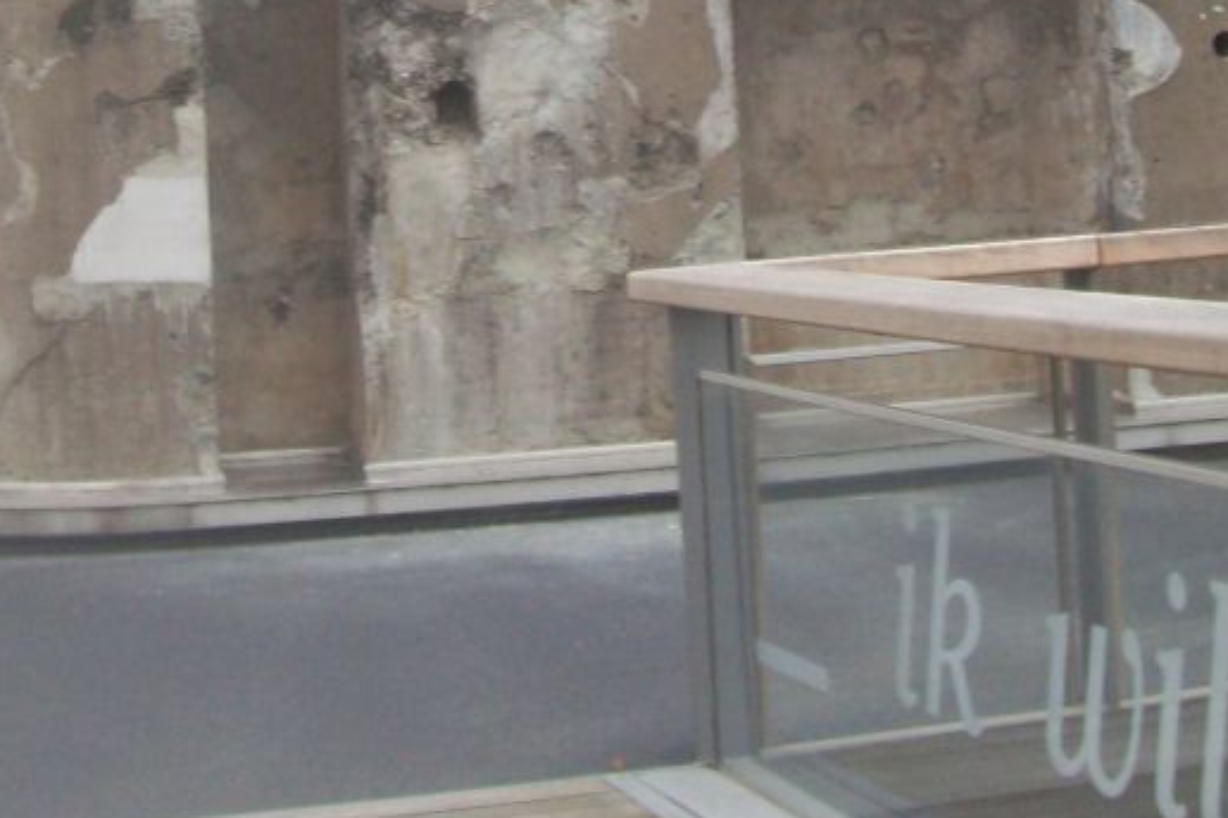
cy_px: -195
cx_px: 645
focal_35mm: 87
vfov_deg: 15.1
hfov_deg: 23.4
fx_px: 2967
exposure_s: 1/478
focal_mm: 6
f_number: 2.7
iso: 80
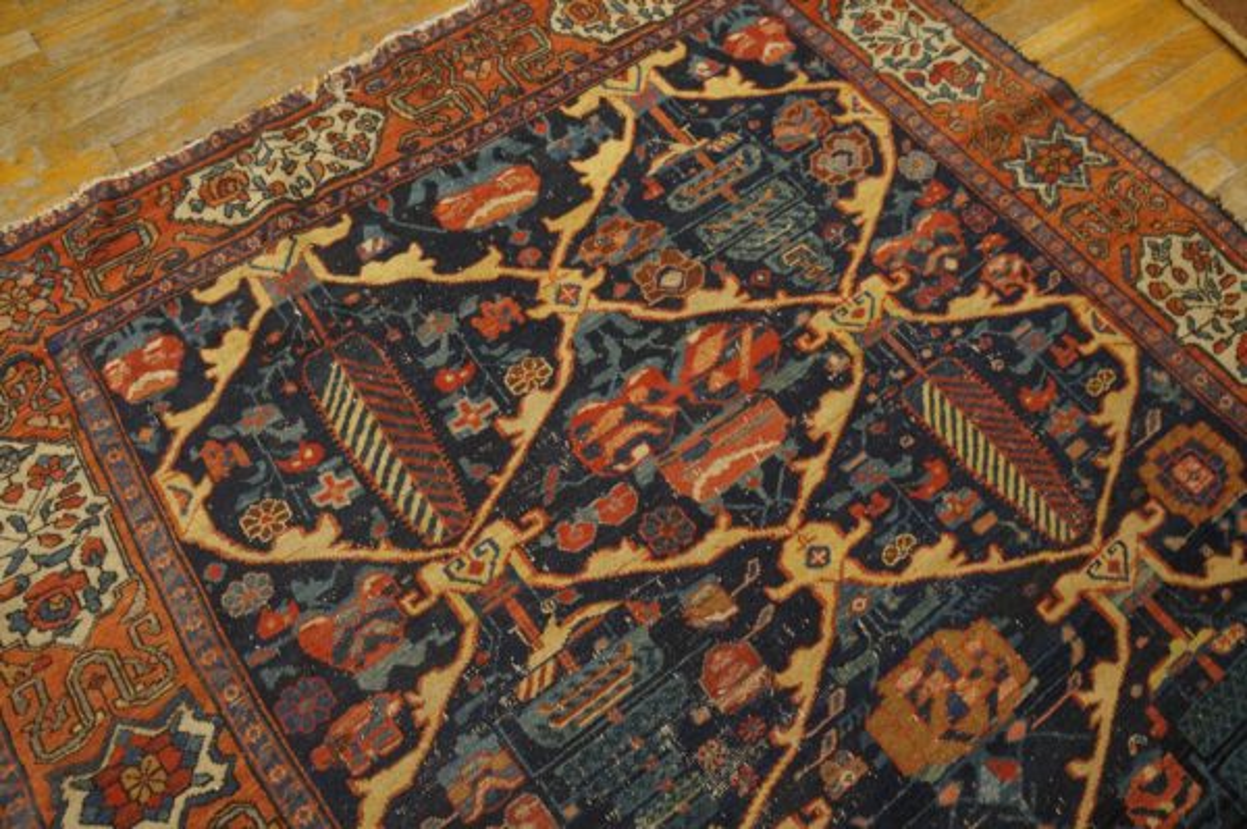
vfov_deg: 47.9
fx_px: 934
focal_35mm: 27
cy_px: 414
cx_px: 624
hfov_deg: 67.4
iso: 1600
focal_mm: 18
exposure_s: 1/60
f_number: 4
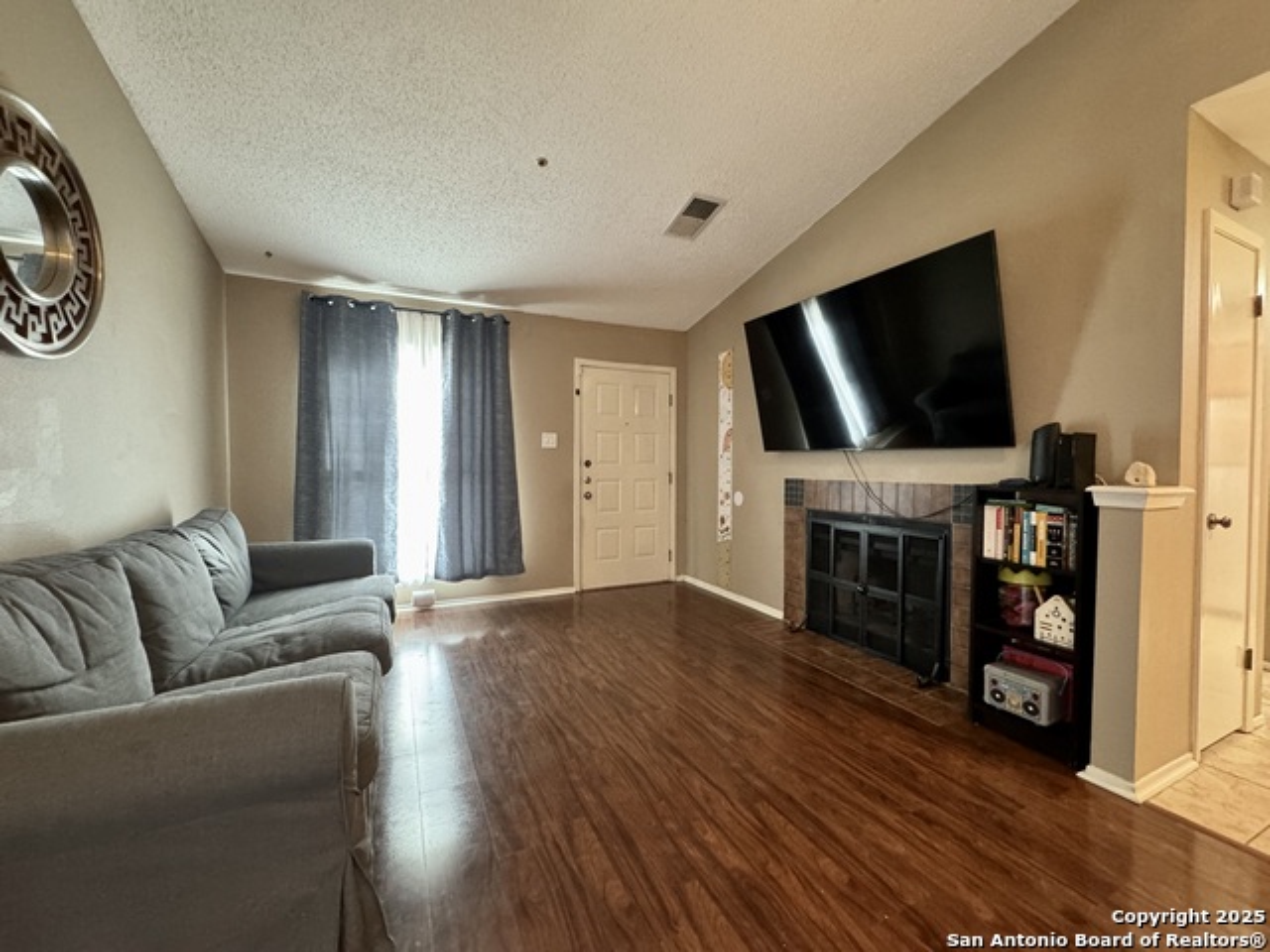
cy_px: 476
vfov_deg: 85.7
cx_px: 635
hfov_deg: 102.1
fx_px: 514
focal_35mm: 14
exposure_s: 1/60
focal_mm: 2.22
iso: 1000
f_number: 2.2
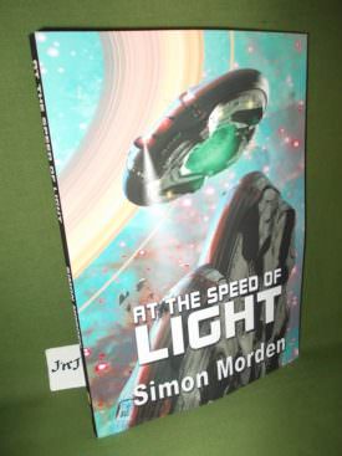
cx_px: 171
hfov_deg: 49.7
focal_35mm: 28
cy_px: 228
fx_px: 369
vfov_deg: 63.5
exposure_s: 1/25
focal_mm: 4
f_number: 2.7
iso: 200
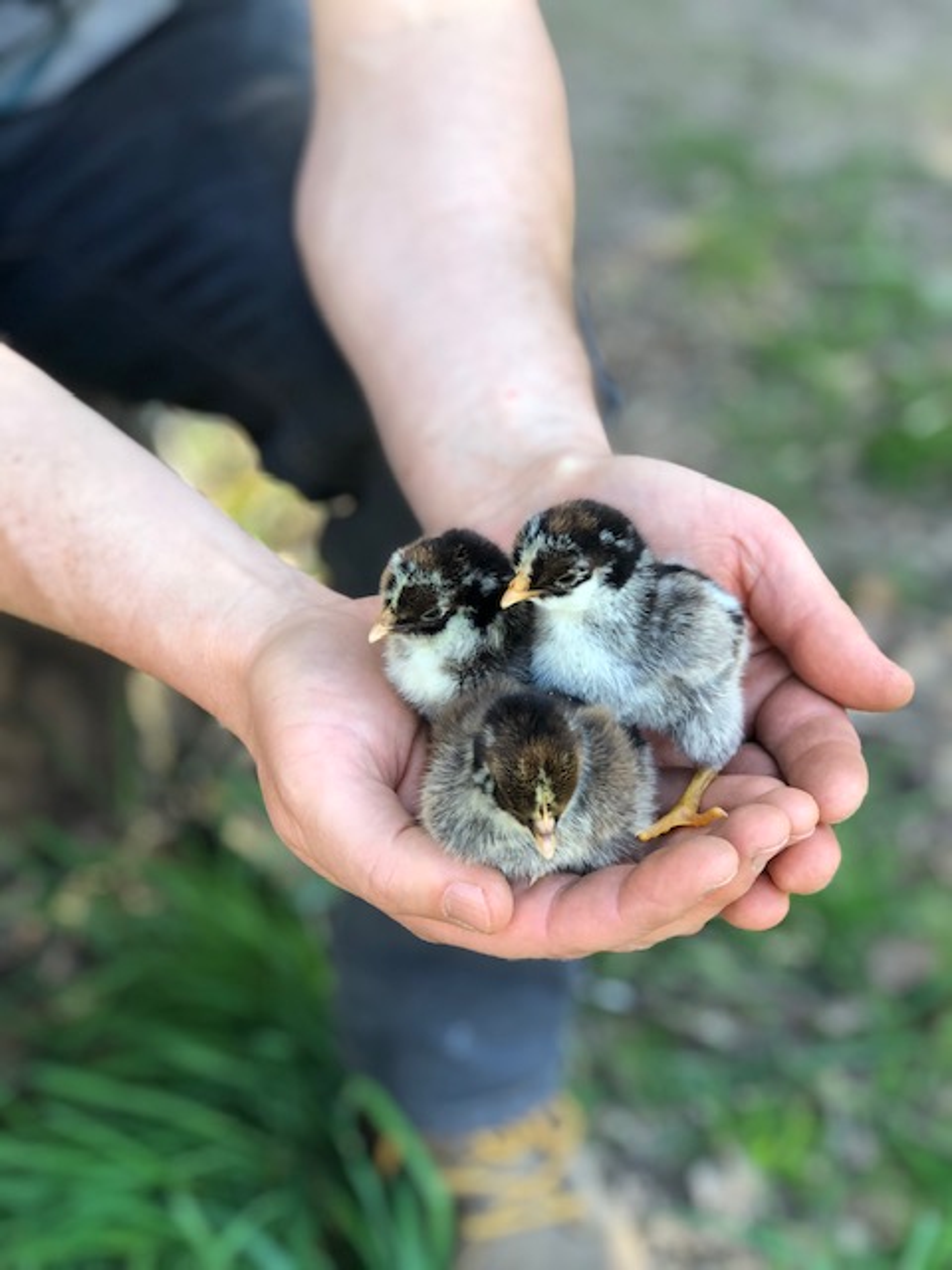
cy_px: 635
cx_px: 476
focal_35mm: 57
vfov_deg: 33.8
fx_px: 2090
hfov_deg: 25.7
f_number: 2.8
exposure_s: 1/30
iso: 25
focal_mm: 6.6
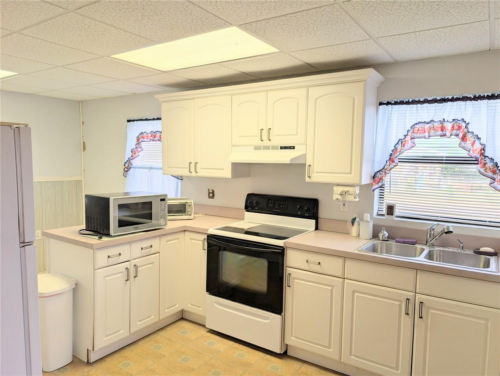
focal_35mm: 24
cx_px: 250
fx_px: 347
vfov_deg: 56.9
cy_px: 188
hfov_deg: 71.5
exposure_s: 1/120
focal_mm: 6.9
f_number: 1.68
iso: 29
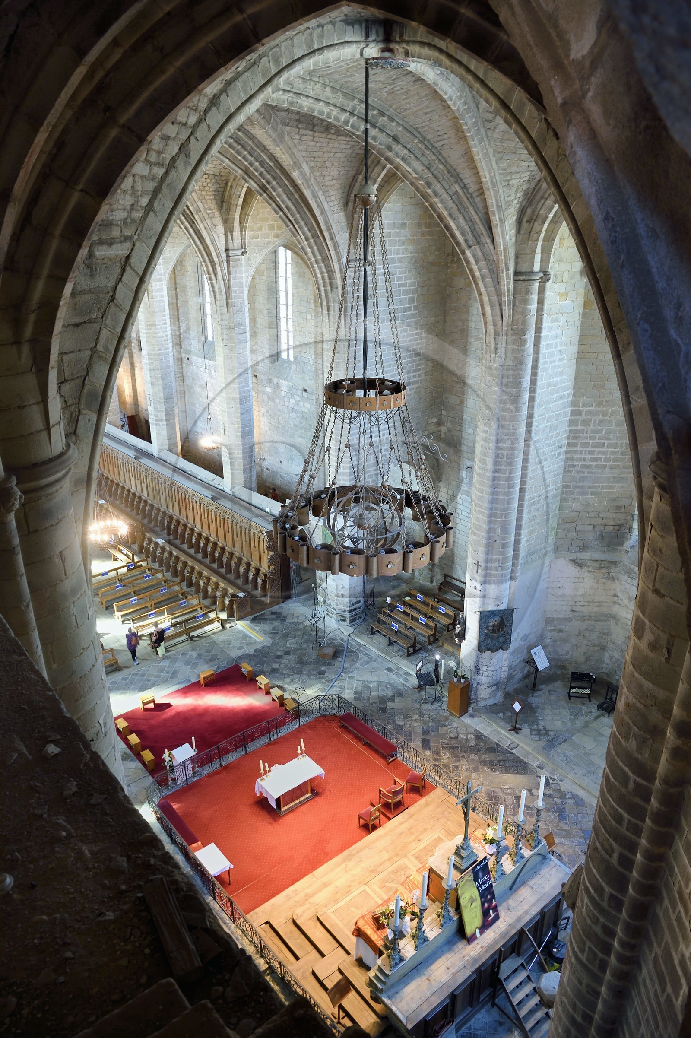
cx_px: 346
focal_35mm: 24
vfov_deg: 73.8
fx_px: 692
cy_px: 519
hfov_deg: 53.1
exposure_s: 1/5
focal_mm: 24
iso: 800
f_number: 8
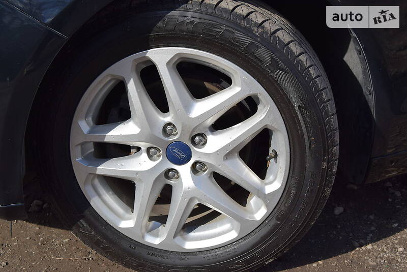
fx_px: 645
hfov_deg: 35.0
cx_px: 204
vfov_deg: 23.8
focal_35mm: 57
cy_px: 136
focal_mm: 38
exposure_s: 1/400
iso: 200
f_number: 8
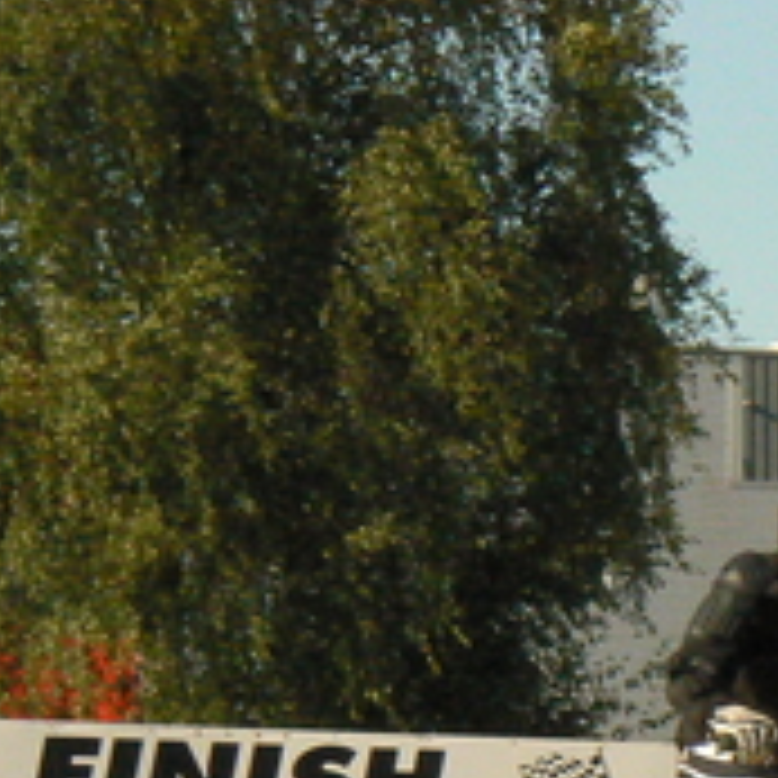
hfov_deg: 5.2
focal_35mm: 335
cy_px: 976
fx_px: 8518
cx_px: 1061
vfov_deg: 5.2
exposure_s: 1/2000
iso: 400
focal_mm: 18.2
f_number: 8
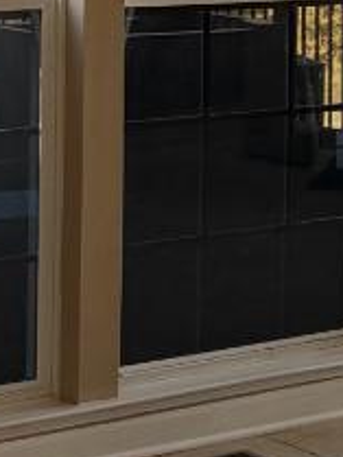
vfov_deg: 11.1
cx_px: 669
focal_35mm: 176
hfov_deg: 8.1
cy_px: -2
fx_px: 2323
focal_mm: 6.76
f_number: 1.78
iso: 125
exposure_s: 1/185
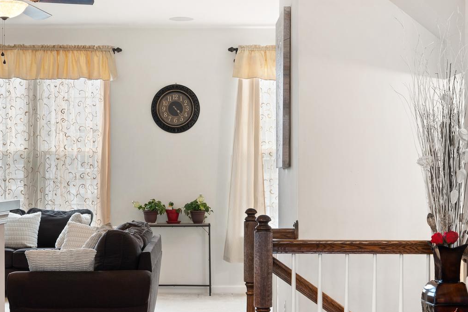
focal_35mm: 69
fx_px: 897
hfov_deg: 29.2
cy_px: 205
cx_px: 218
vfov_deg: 19.7
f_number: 8
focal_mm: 34
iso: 320
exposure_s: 1/1.67
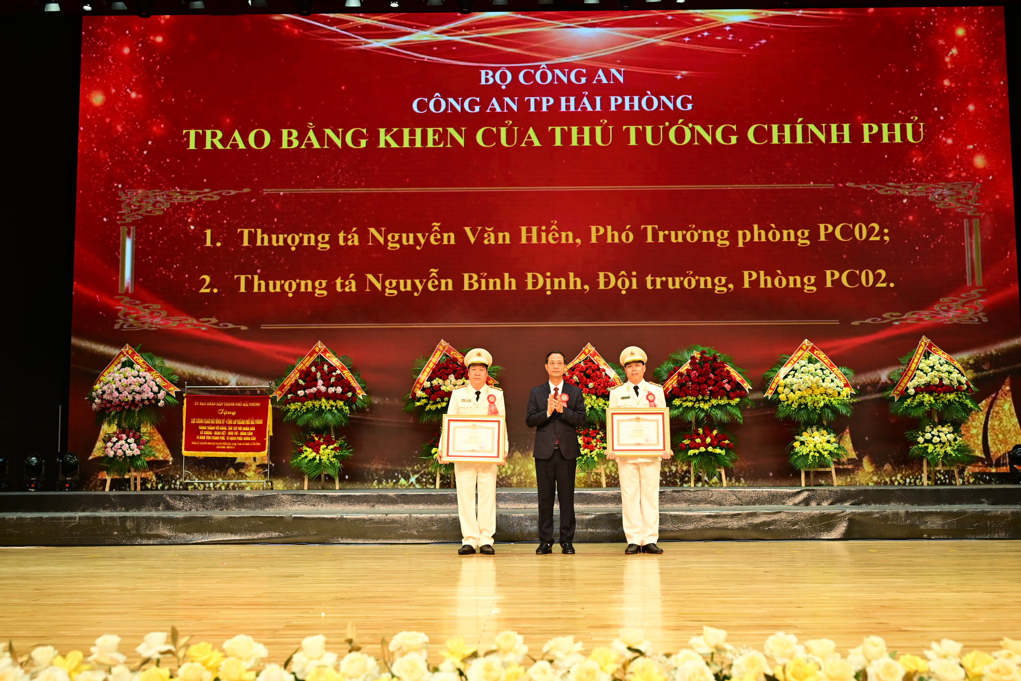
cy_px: 340
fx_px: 1163
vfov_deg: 32.6
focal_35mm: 41
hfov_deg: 47.4
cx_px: 510
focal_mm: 41
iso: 800
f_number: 4
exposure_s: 1/160
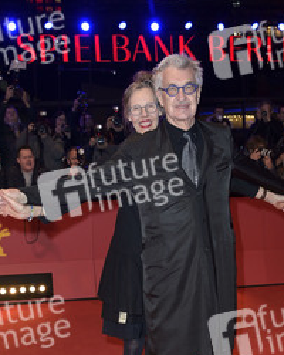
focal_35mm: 48
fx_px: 504
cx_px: 152
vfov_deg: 38.0
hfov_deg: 31.4
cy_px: 258
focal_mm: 32
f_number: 5.6
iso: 1250
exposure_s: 1/250
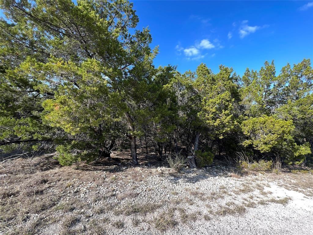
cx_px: 156
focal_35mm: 13
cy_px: 118
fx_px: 118
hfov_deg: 106.2
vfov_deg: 89.9
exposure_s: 1/219
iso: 32
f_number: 1.8
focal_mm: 1.57
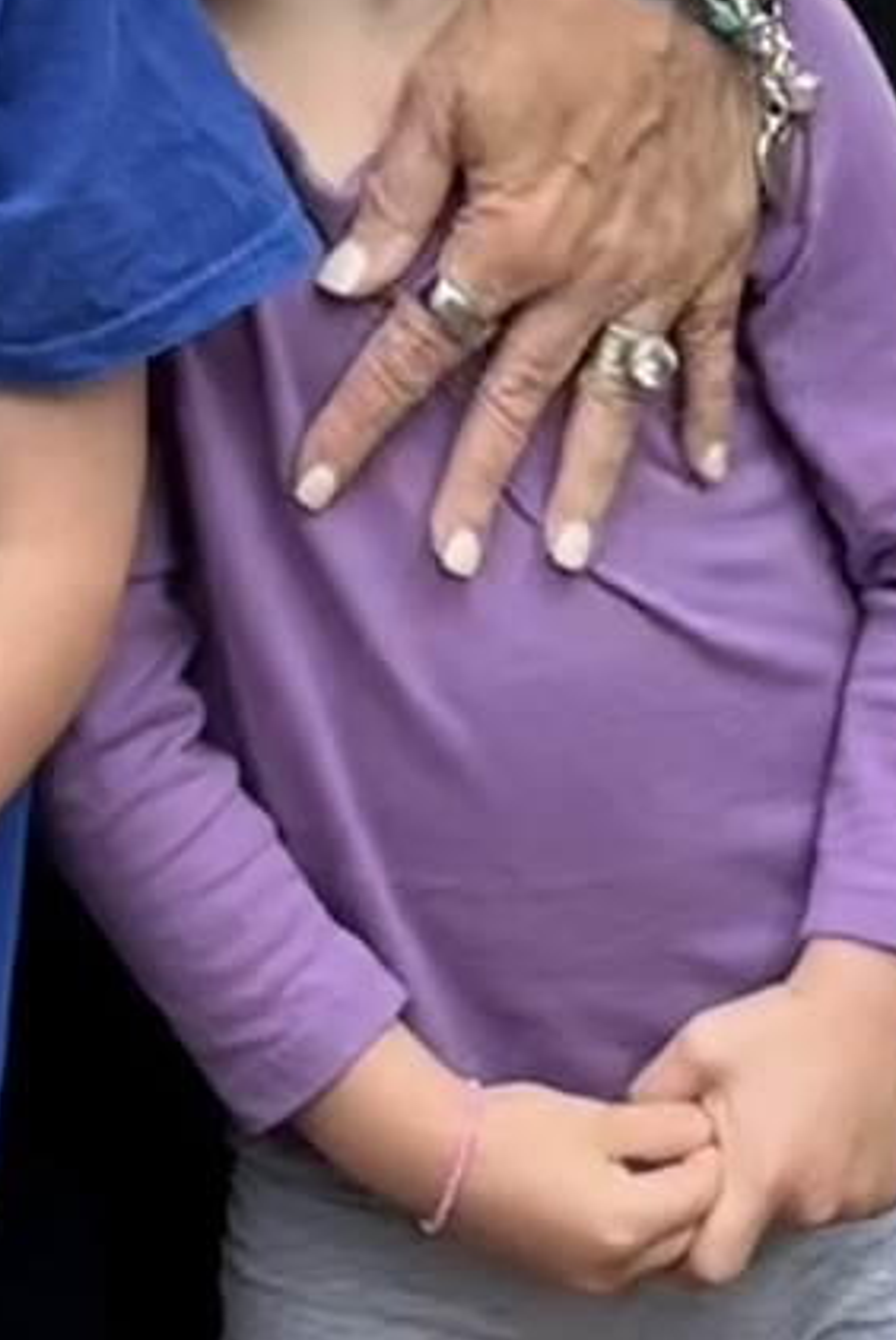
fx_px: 9019
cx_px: -785
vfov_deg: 8.3
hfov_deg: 5.6
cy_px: -787
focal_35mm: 242
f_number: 1.78
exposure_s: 1/370
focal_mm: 6.76
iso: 64
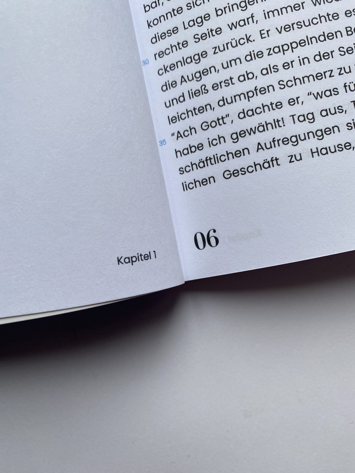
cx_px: 178
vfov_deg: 67.3
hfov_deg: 53.1
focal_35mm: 26
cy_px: 236
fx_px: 356
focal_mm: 4.25
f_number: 1.8
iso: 125
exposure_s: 1/121
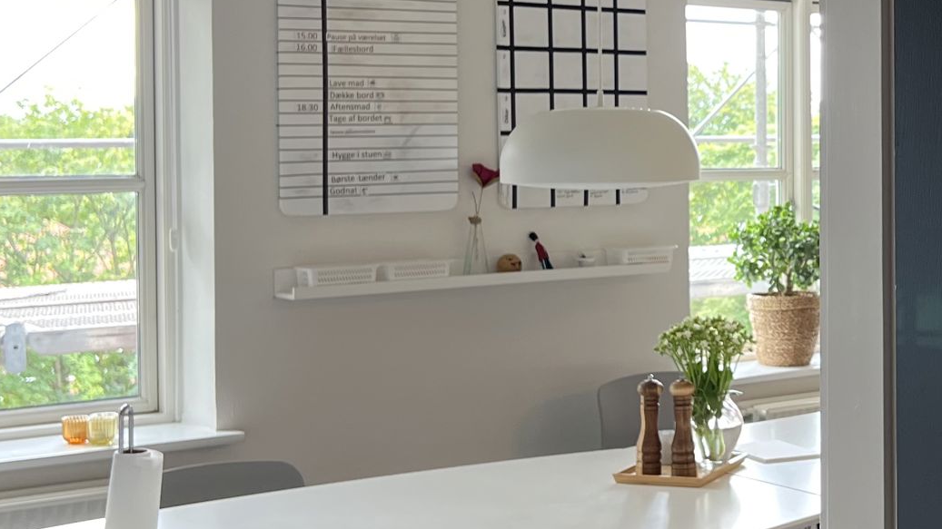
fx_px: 1773
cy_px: 167
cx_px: 844
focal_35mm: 71
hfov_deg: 28.6
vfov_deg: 16.9
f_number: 1.5
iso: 100
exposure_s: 1/100
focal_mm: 5.7
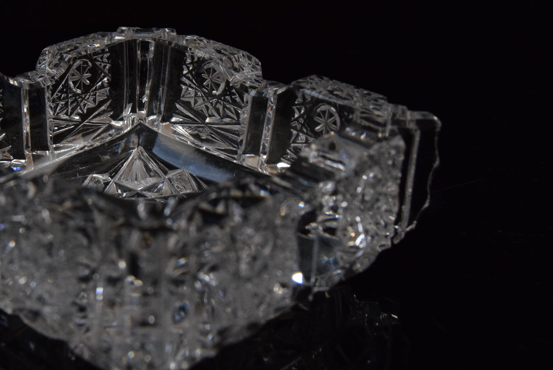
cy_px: 136
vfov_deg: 17.7
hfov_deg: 26.1
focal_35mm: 77
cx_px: 158
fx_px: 1184
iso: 1600
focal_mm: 30
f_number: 7.1
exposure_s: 1/200
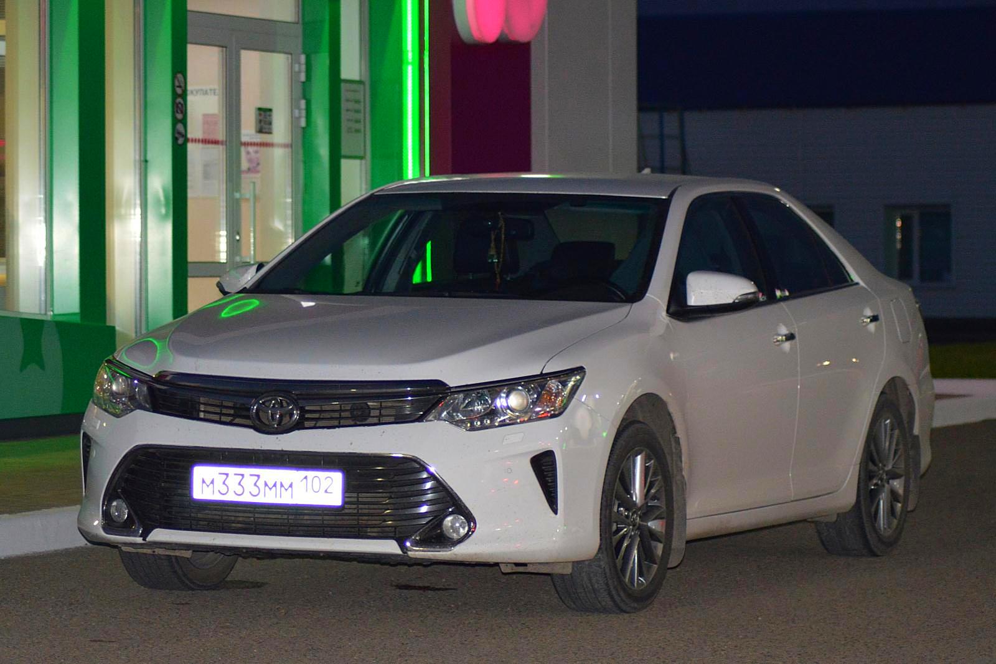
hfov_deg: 19.5
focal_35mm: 105
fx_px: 2904
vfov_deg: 13.0
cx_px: 498
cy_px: 332
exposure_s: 1/60
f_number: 4
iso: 1400
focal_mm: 70
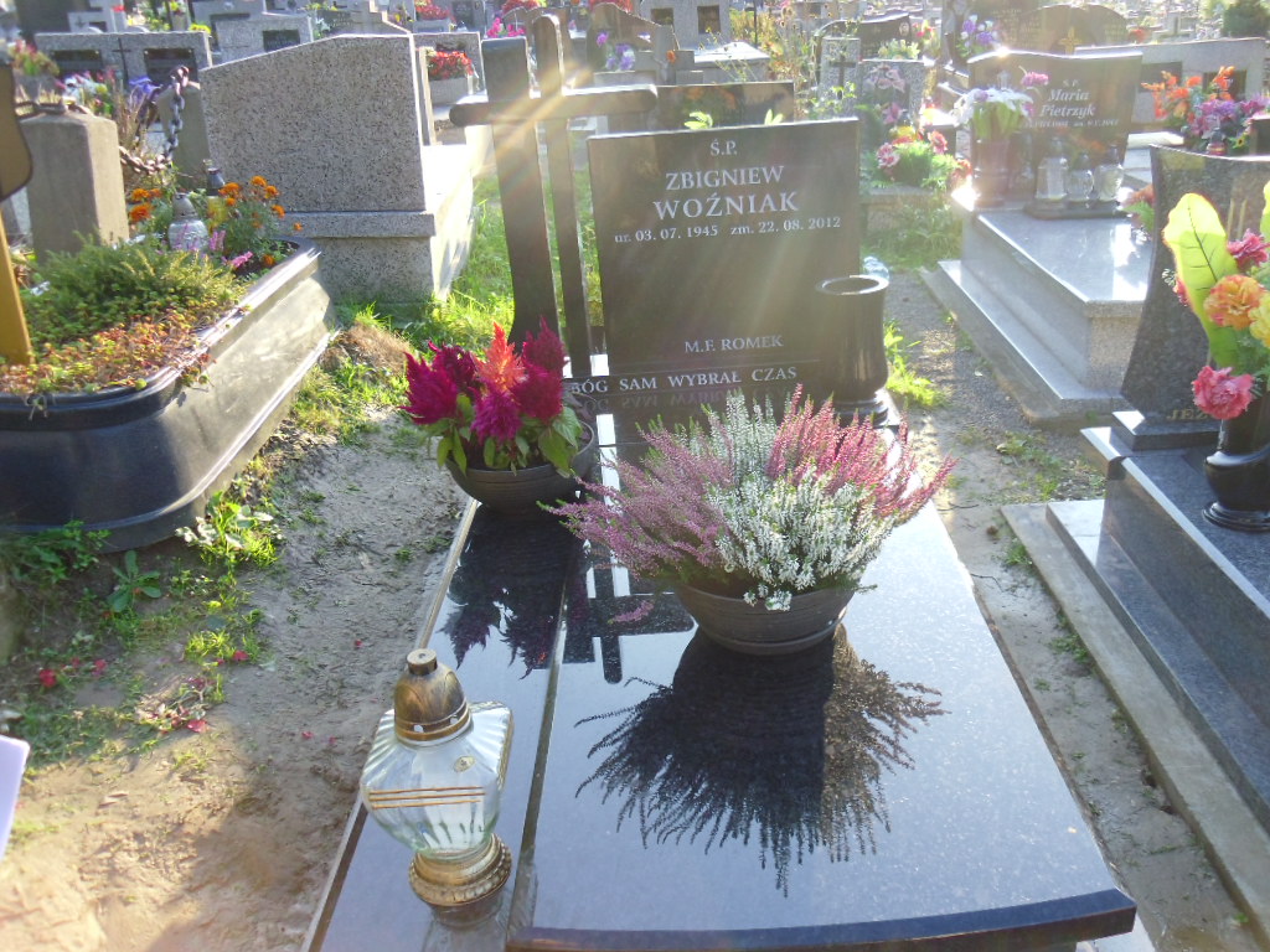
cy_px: 476
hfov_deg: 58.4
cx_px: 635
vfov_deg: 45.4
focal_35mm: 31
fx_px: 1137
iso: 100
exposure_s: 1/90
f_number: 3.3
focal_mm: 5.6
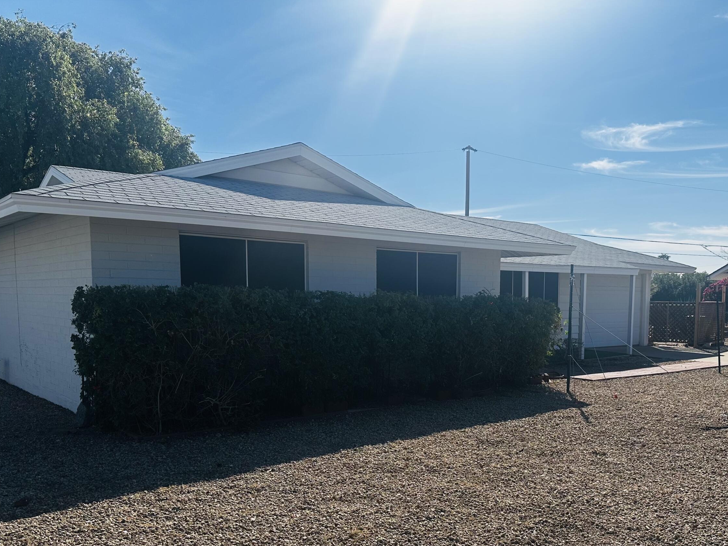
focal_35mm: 32
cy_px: 361
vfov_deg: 43.6
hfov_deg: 56.6
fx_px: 673
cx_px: 419
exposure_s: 1/7042
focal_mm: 6.86
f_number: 1.78
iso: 80
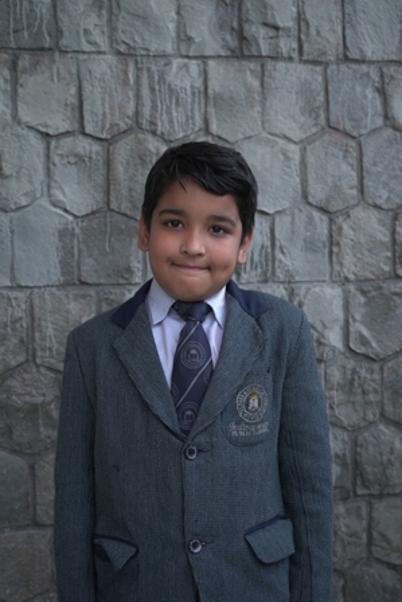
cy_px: 301
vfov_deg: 38.2
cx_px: 201
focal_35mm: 52
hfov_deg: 26.0
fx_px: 870
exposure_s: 1/125
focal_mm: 52
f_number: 7.1
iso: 400
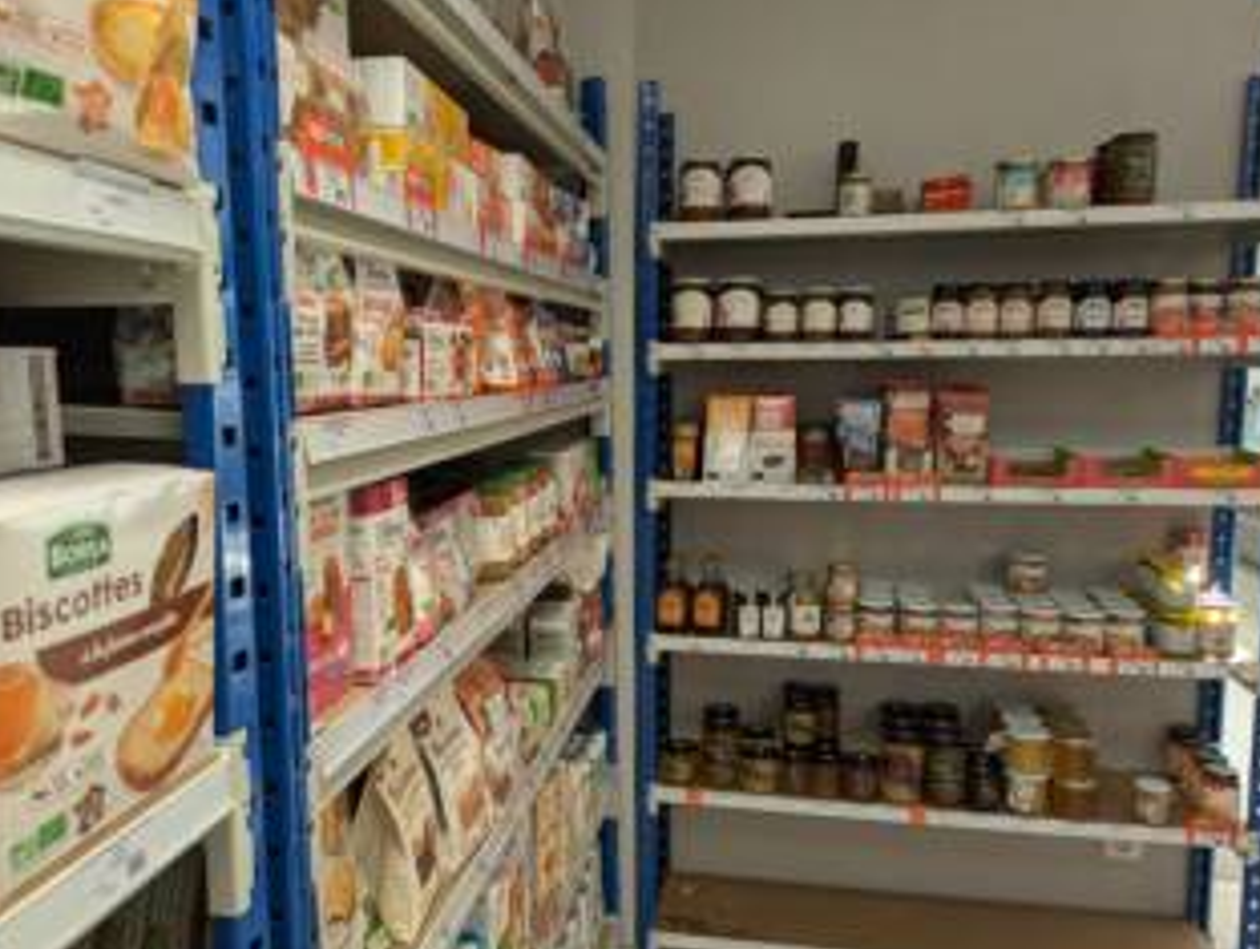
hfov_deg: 63.3
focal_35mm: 28
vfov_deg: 49.9
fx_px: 1021
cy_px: 483
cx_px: 598
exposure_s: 1/50
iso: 69
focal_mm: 5.43
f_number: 1.89
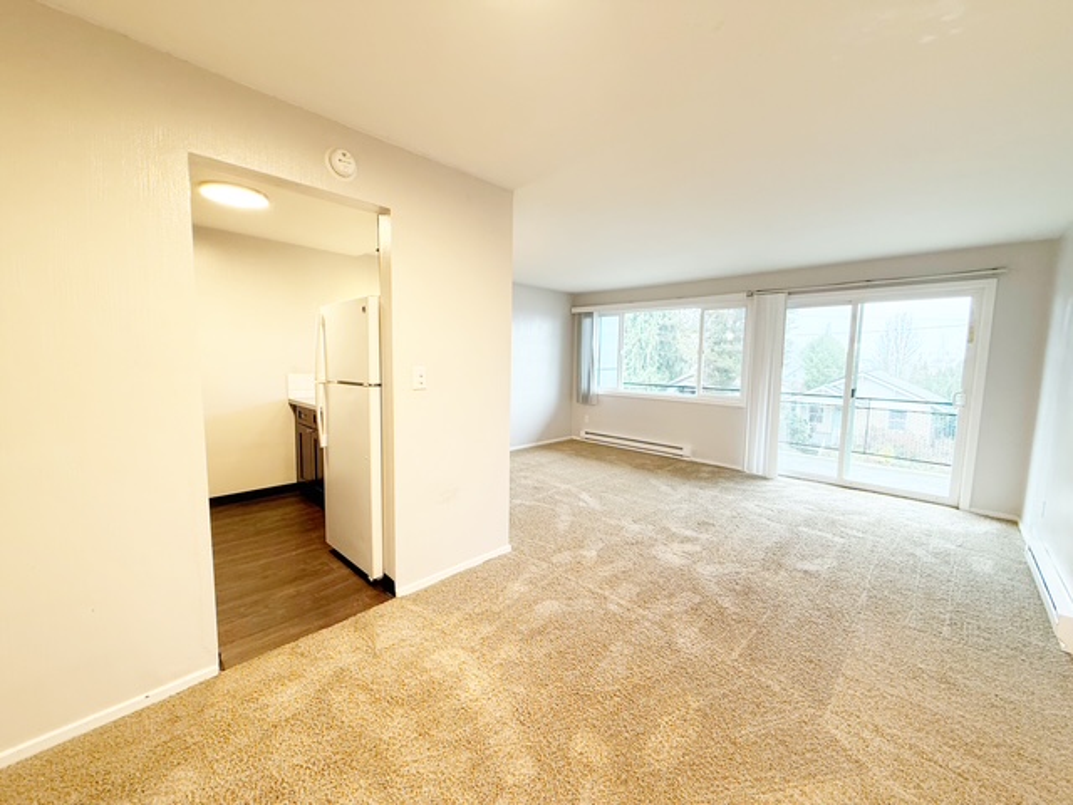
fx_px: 434
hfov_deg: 102.1
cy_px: 402
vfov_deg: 85.7
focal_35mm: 14
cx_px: 536
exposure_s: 1/60
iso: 200
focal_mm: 2.22
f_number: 2.2
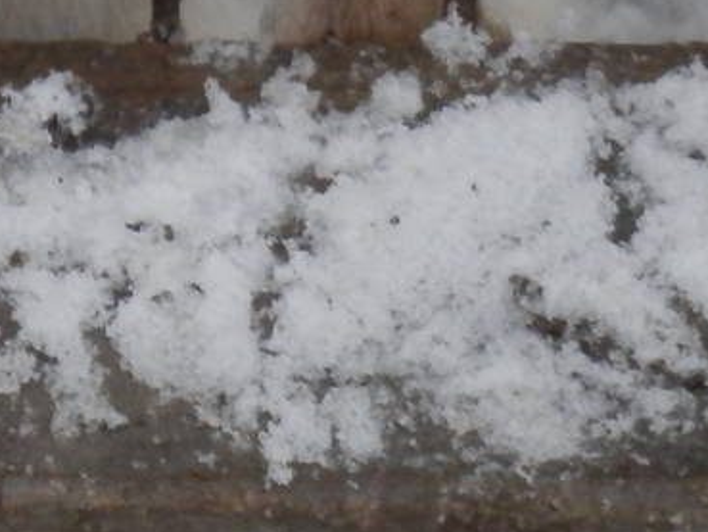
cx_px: -351
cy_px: -580
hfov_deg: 1.4
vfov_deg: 1.0
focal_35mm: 1439
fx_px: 29441
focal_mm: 59.3
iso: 200
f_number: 6.7
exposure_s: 1/80
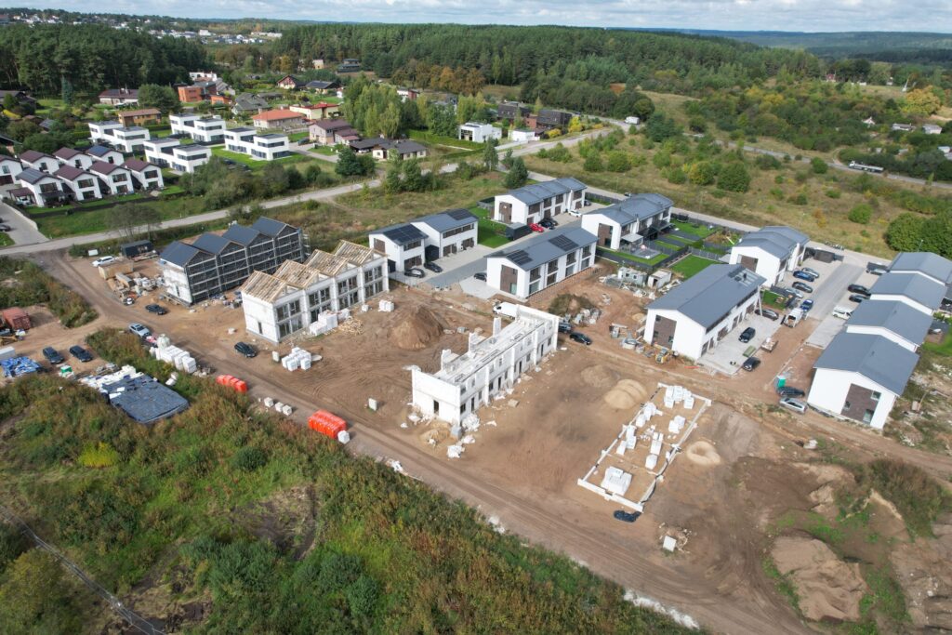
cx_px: 476
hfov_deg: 78.6
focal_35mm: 22
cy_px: 318
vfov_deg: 57.2
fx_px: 582
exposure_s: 1/1600
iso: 130
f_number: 2.8
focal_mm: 8.38
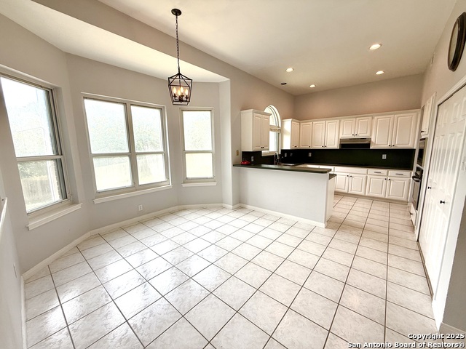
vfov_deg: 85.7
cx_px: 233
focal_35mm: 14
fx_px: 188
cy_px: 174
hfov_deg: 102.1
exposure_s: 1/178
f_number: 2.2
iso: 50
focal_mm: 2.22
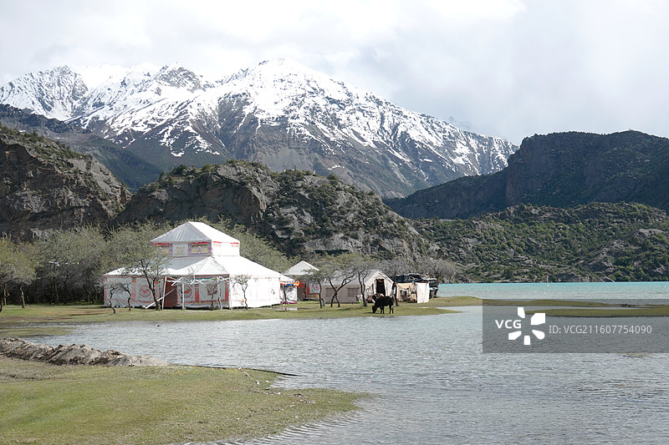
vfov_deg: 24.2
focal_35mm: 56
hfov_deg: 35.6
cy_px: 222
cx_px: 334
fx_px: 1040
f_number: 4
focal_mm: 20.69
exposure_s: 1/800
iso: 125
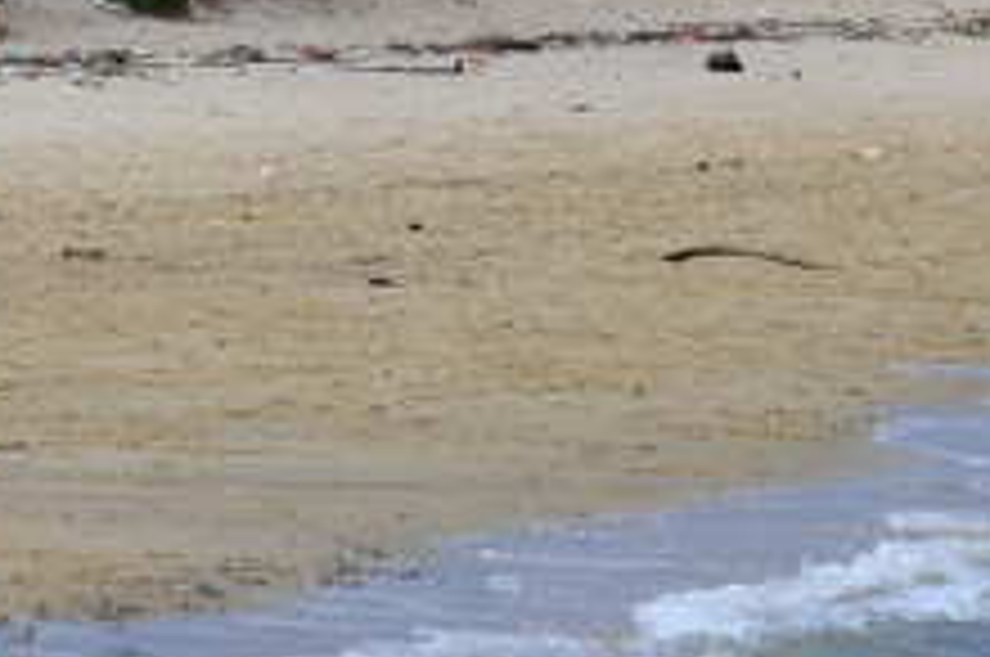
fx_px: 31386
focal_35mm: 1143
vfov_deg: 1.2
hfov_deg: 1.8
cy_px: -866
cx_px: -243
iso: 160
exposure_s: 1/400
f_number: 7.1
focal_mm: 140
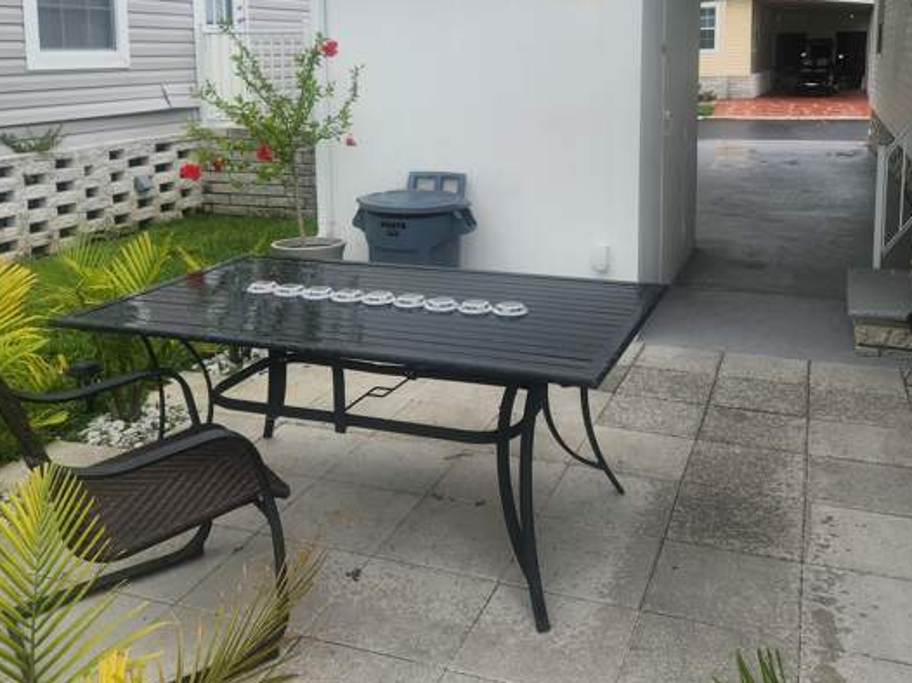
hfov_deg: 52.6
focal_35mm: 35
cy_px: 184
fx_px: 922
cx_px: 465
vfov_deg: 39.7
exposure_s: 1/1002
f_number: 1.8
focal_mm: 5.4
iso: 20
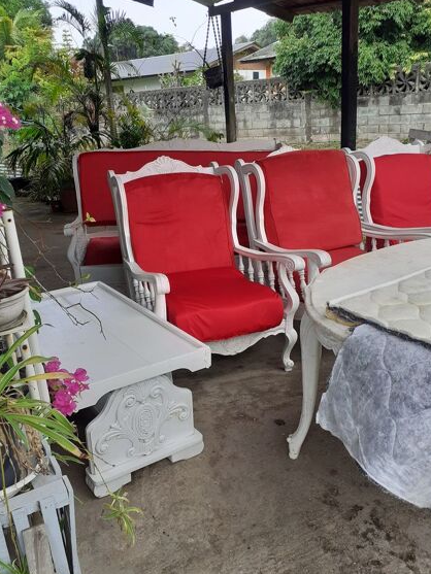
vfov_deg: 58.2
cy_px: 319
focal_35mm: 31
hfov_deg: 45.4
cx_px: 194
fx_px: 514
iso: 40
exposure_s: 1/421
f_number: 1.9
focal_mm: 3.6
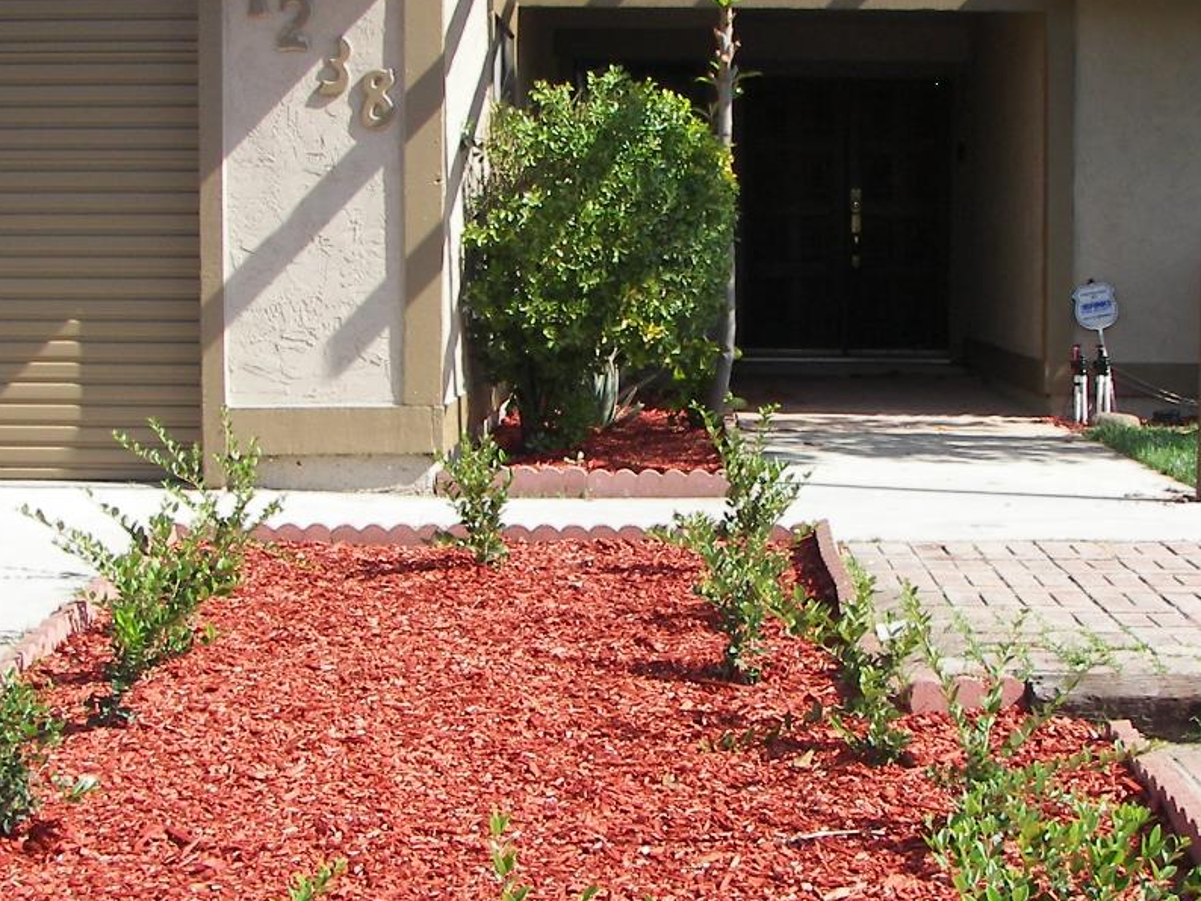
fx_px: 2360
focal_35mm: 68
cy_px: 395
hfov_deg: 28.5
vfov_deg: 21.6
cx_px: 690
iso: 50
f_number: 2.8
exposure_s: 1/500
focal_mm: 6
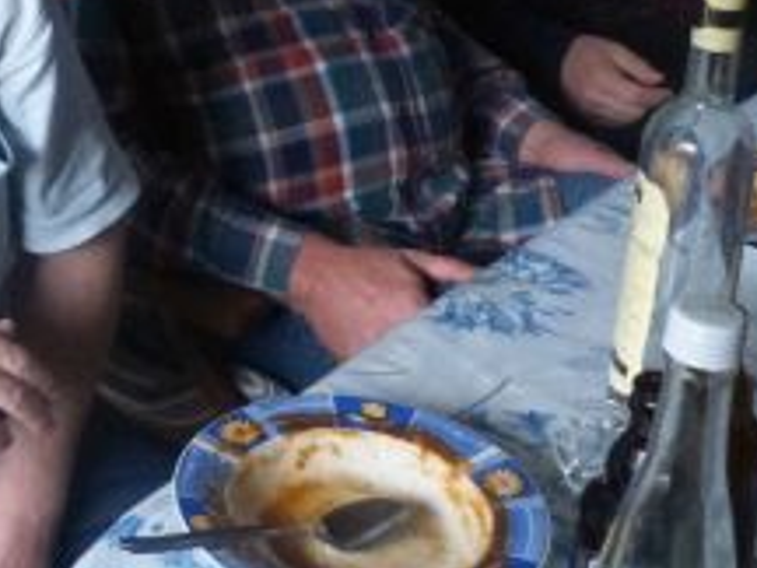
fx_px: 1618
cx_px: -32
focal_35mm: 74
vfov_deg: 19.1
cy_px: -46
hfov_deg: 24.9
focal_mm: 4.5
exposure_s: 1/160
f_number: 2.8
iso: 800
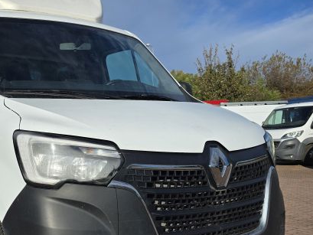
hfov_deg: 40.3
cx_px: 60
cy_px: 126
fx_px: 407
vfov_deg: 32.2
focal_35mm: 45
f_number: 1.7
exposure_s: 1/1321
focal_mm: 6.3
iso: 12
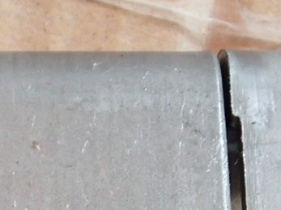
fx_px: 958
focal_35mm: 118
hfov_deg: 16.7
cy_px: 310
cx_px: 102
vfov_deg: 12.0
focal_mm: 5.8
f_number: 3.8
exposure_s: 1/40
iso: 800
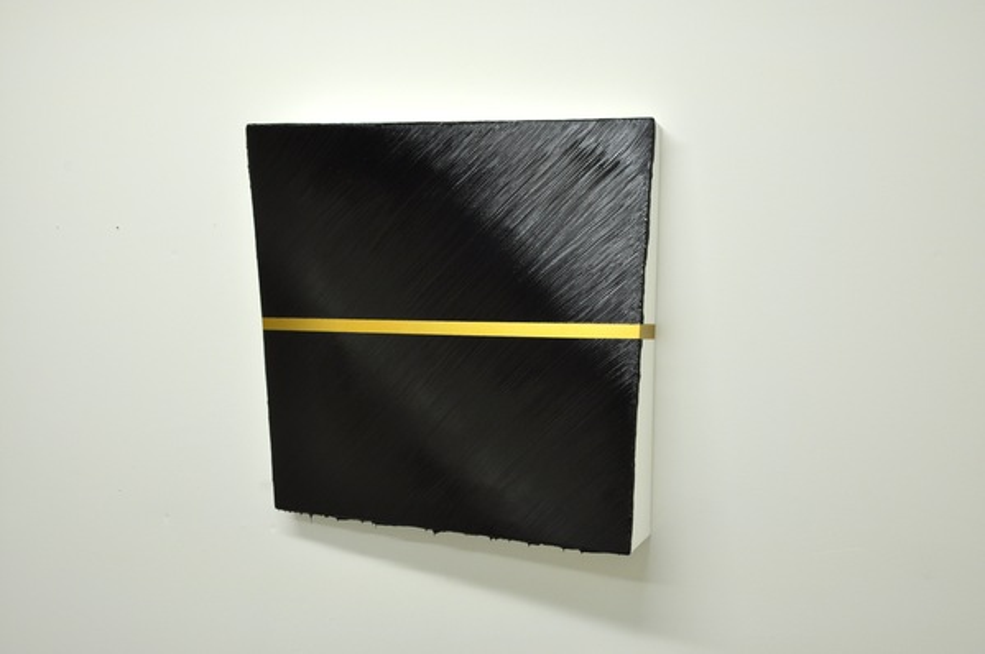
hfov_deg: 51.3
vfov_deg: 35.4
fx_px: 1025
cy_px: 327
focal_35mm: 38
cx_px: 492
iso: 400
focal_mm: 25
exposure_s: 1/13
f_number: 11
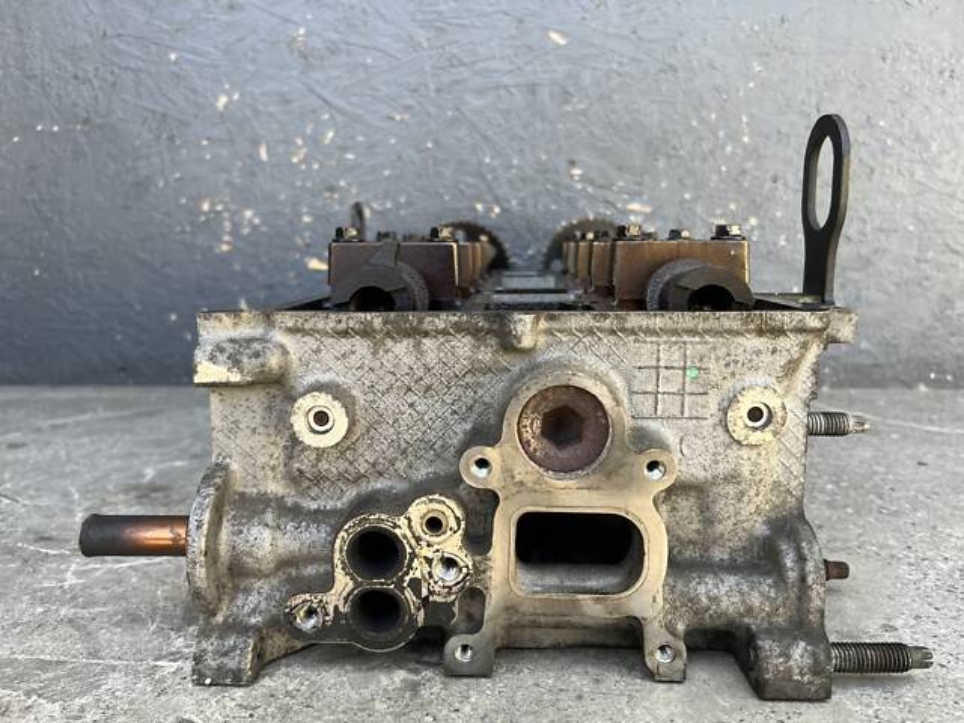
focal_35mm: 26
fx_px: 724
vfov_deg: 53.1
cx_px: 482
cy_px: 362
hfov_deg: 67.3
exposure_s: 1/122
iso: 40
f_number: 1.6
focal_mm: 5.1
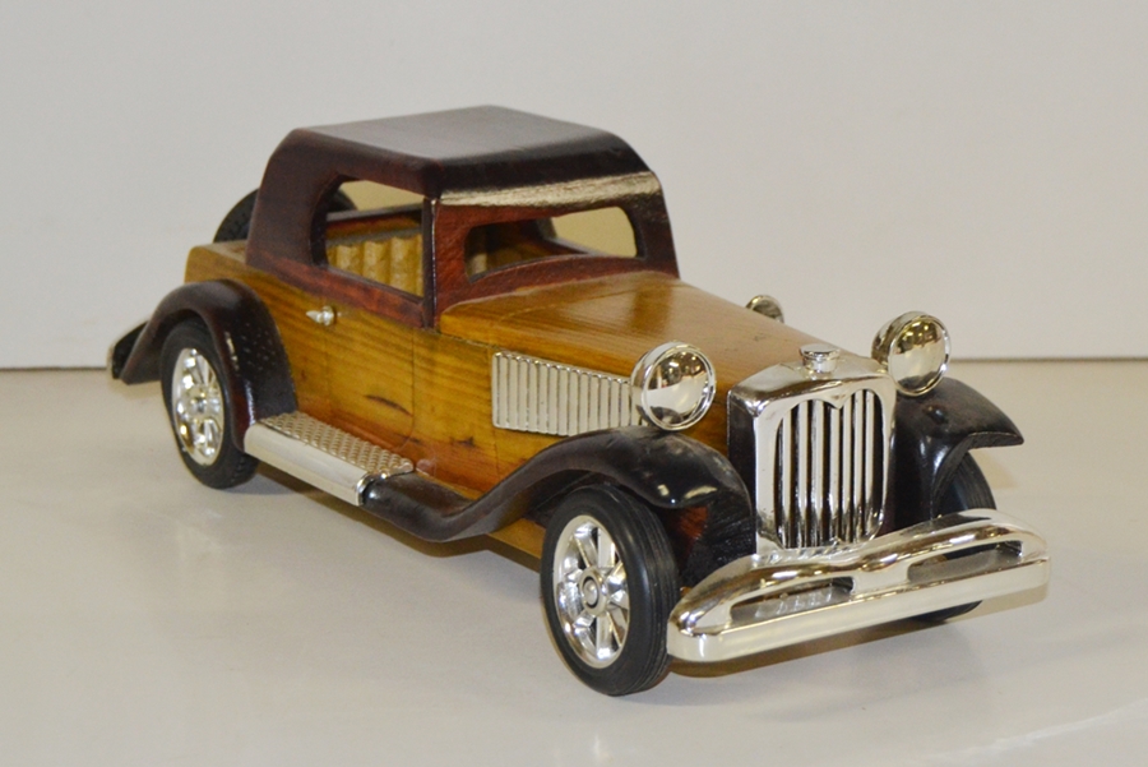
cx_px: 574
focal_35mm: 57
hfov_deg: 35.0
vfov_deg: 23.8
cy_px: 384
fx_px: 1818
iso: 1100
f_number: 4.8
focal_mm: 38
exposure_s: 1/60
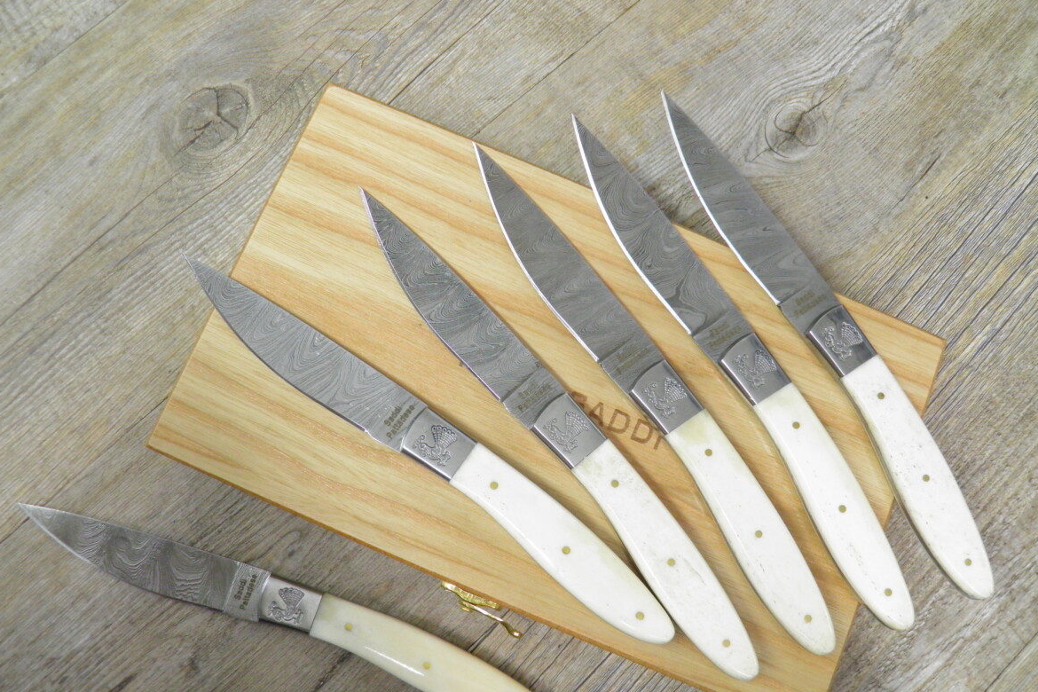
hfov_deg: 58.7
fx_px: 923
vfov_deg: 41.1
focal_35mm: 32
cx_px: 521
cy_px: 383
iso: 200
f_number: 3
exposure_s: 1/25
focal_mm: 5.5
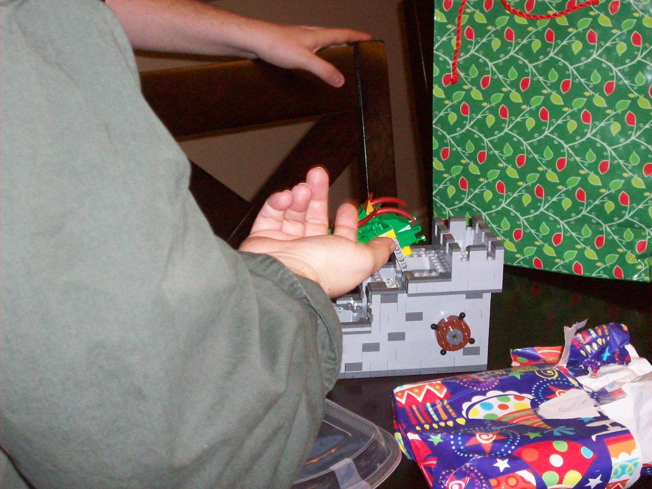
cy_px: 244
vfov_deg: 22.9
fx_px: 1205
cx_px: 326
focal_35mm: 64
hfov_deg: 30.3
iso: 400
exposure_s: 1/90.6
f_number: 3.8
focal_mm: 10.7
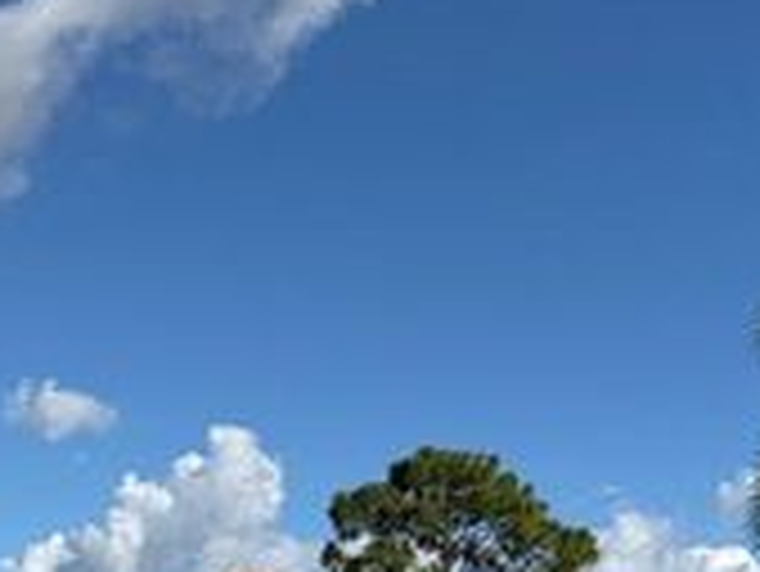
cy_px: 678
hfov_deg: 27.2
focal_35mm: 71
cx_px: 247
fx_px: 1560
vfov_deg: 19.6
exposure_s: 1/6711
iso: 80
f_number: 1.78
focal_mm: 6.76
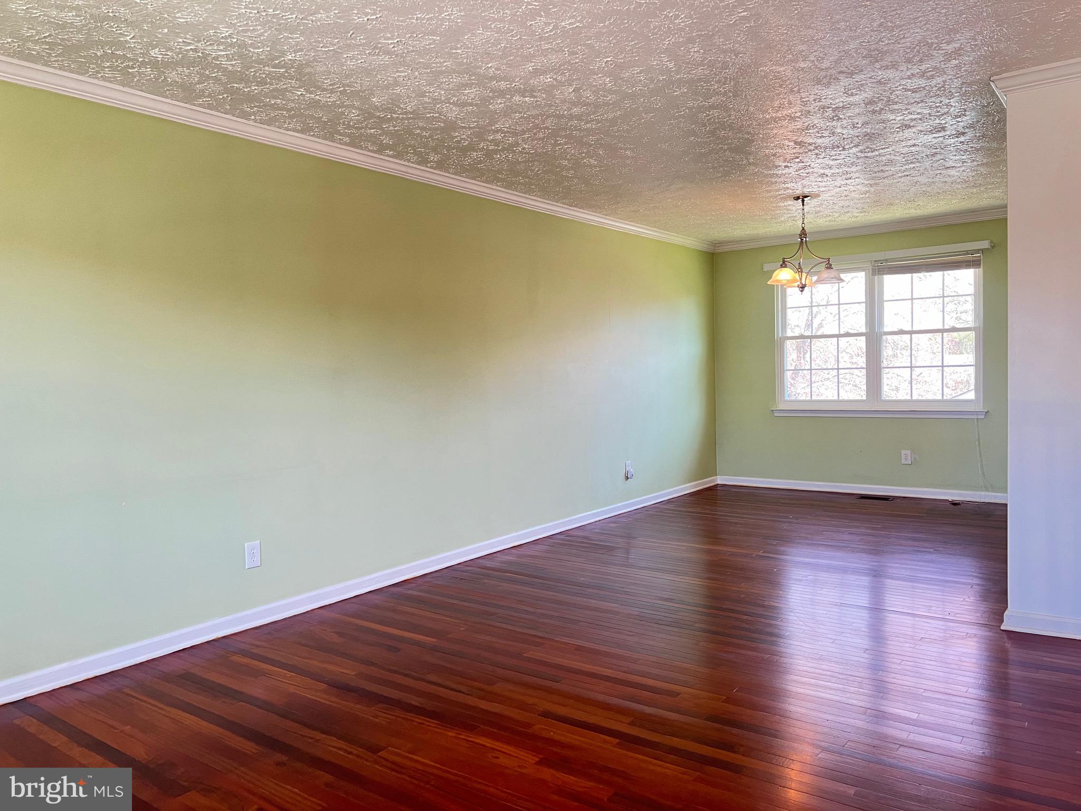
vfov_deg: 53.1
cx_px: 540
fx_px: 812
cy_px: 406
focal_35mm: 26
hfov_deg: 67.3
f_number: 1.5
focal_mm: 5.7
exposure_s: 1/60
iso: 125
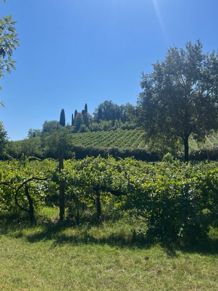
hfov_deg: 46.7
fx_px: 252
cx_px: 98
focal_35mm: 30
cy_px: 135
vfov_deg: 59.9
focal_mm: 5.1
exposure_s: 1/6173
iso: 50
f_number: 1.6
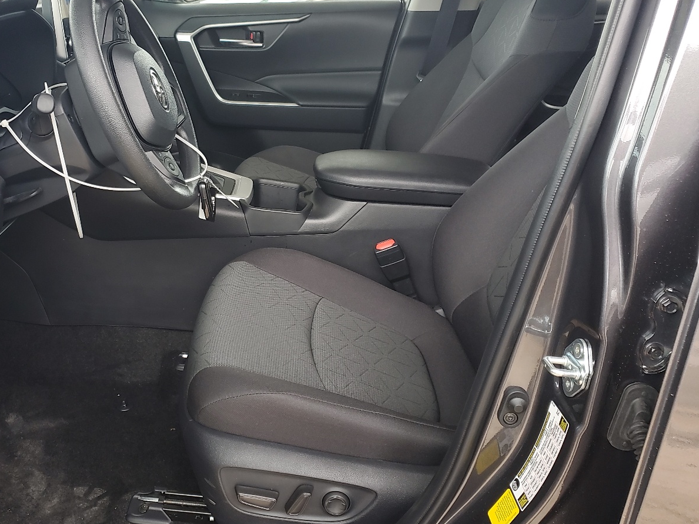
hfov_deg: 51.9
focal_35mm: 35
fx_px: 707
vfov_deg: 40.6
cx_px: 246
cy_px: 231
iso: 50
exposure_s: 1/179
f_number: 1.5
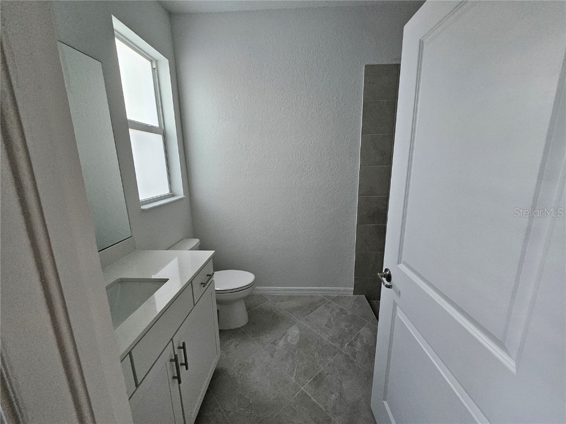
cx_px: 283
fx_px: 213
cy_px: 212
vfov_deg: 89.9
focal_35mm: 13
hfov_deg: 106.2
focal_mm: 1.7
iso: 320
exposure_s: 1/40
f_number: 2.2
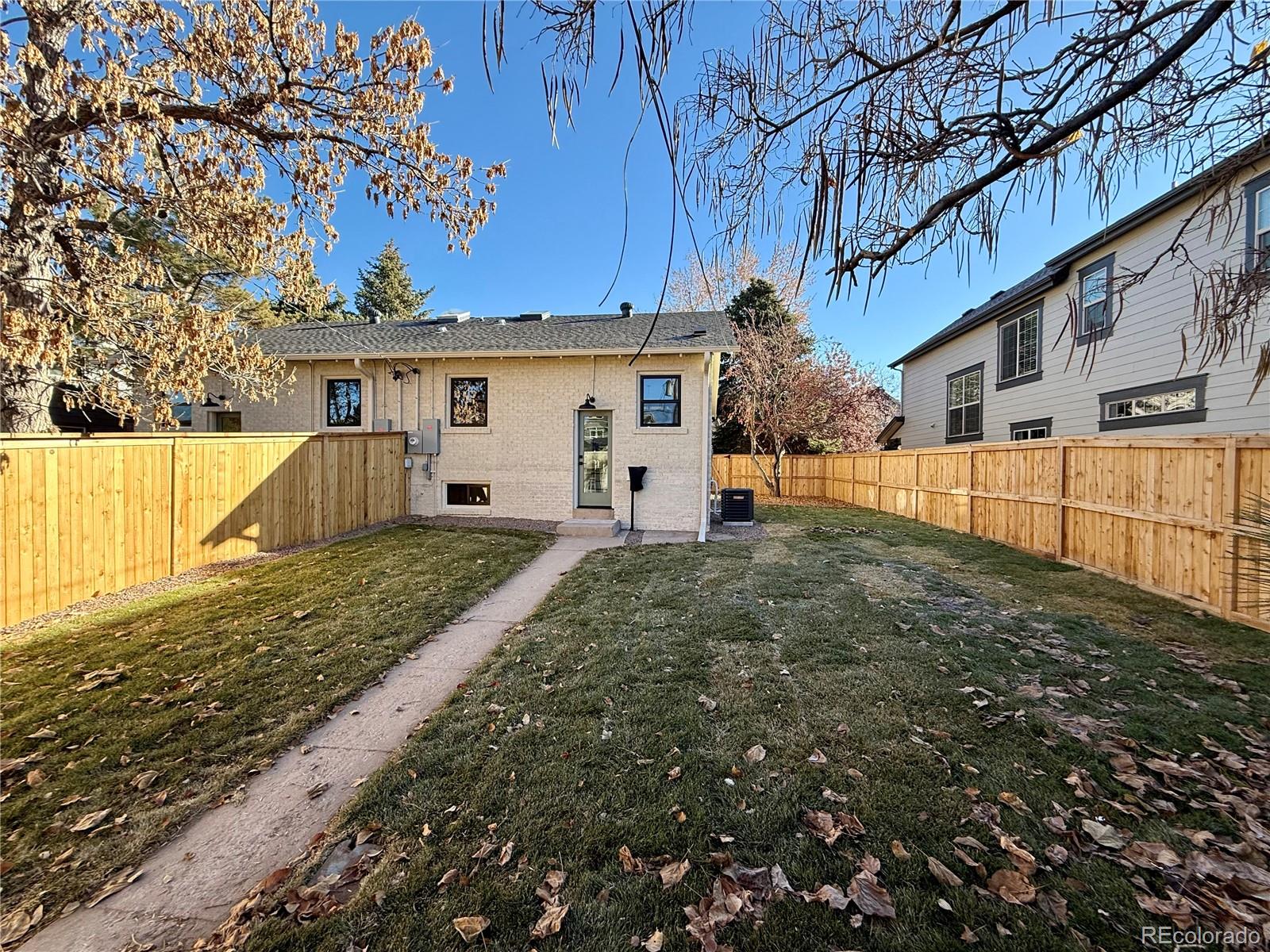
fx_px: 514
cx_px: 635
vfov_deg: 85.7
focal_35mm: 14
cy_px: 476
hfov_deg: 102.1
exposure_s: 1/559
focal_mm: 2.22
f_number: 2.2
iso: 64
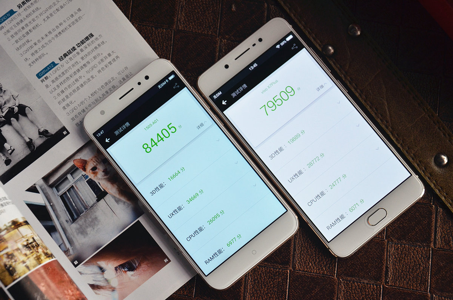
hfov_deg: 23.4
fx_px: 1092
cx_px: 226
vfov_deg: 15.6
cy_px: 150
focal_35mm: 87
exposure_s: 1/125
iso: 1600
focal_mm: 58
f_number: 5.6
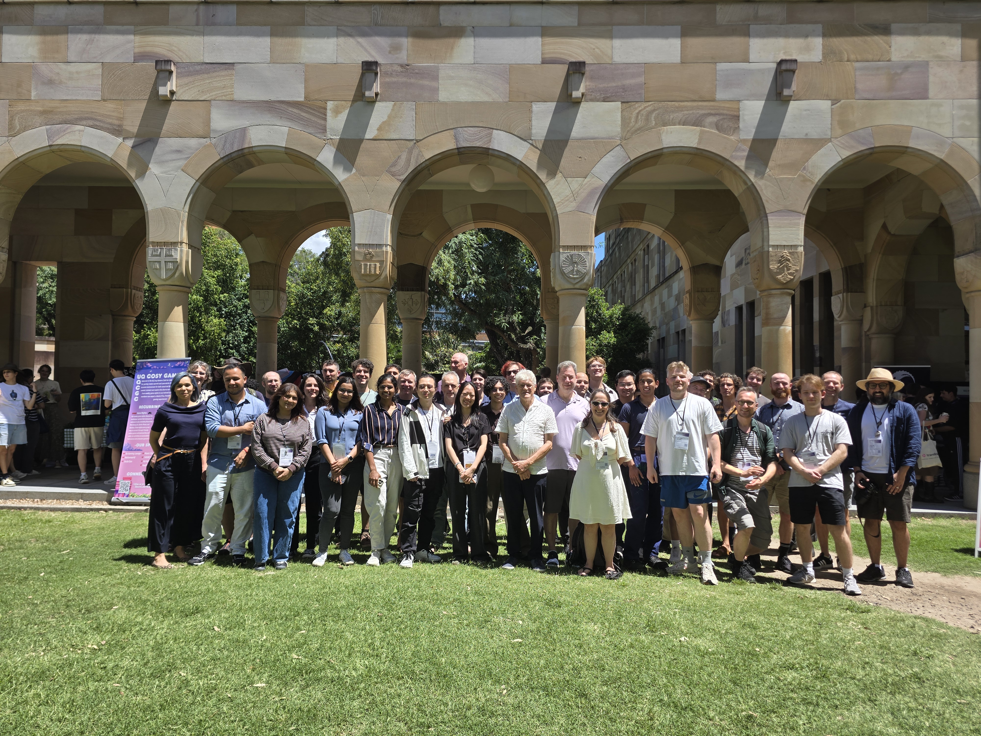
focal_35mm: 23
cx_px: 490
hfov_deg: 73.9
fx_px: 652
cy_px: 368
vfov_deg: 58.9
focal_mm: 6.3
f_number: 1.7
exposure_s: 1/553
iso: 12
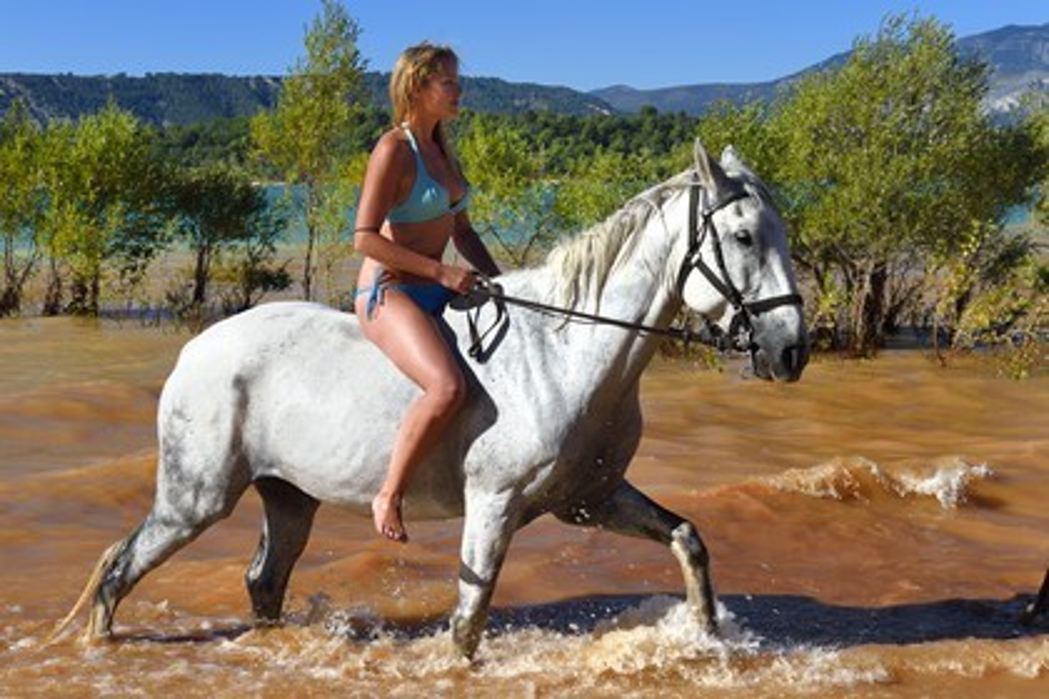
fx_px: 1923
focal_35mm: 66
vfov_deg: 20.6
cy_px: 350
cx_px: 524
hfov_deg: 30.5
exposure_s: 1/250
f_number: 14
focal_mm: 66
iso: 200
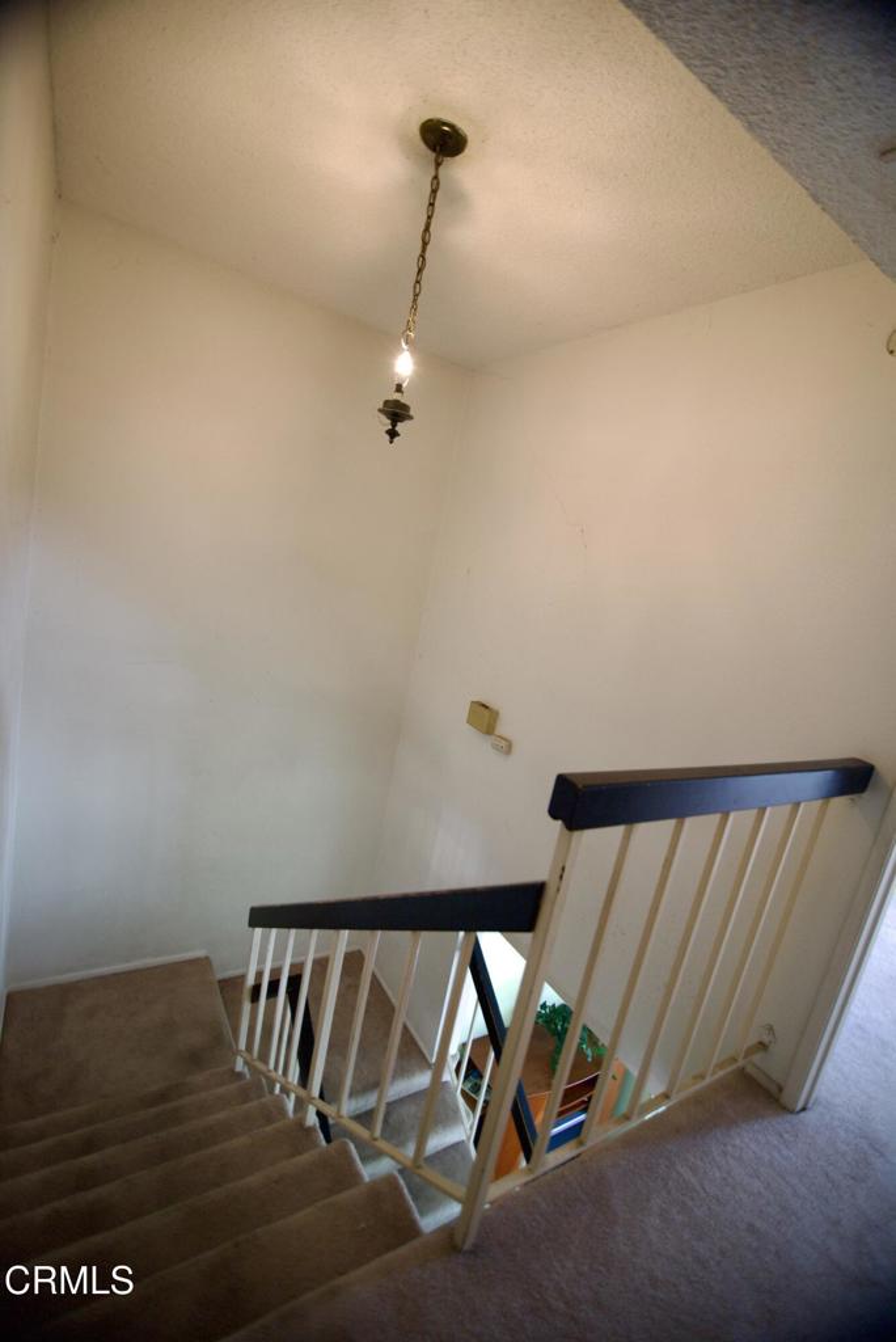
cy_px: 671
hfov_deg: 77.4
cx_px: 448
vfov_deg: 100.4
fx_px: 559
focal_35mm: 15
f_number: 2.8
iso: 800
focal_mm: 15
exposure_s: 1/160
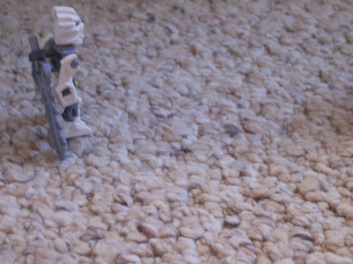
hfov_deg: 25.5
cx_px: 233
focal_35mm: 76
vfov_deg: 19.3
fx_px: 775
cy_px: 75
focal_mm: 8.6
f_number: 3.4
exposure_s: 1/8
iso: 160
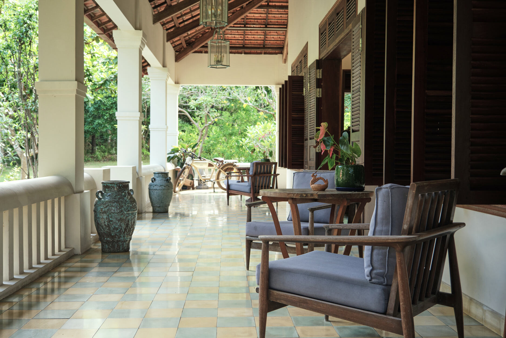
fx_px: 548
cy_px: 169
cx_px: 253
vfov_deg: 34.2
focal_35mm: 39
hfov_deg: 49.5
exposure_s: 1/60
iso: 200
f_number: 4
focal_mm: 26
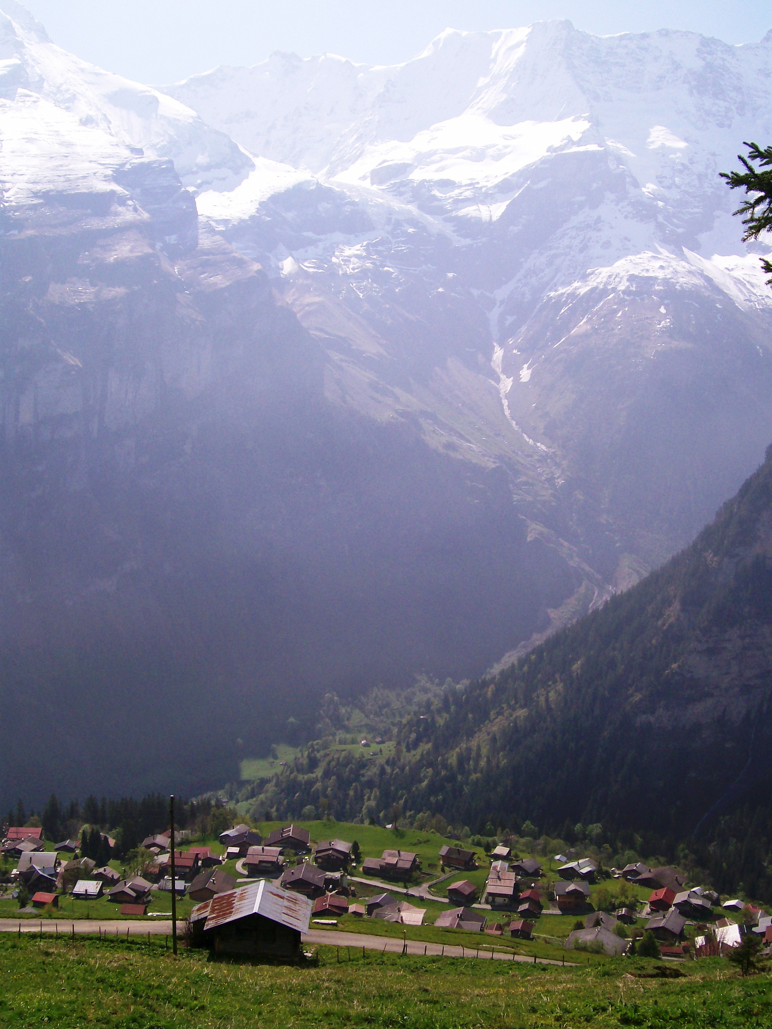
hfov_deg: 39.7
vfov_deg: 51.4
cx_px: 386
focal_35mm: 36
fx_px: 1070
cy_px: 514
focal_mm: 6
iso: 80
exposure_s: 1/820
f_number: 4.8
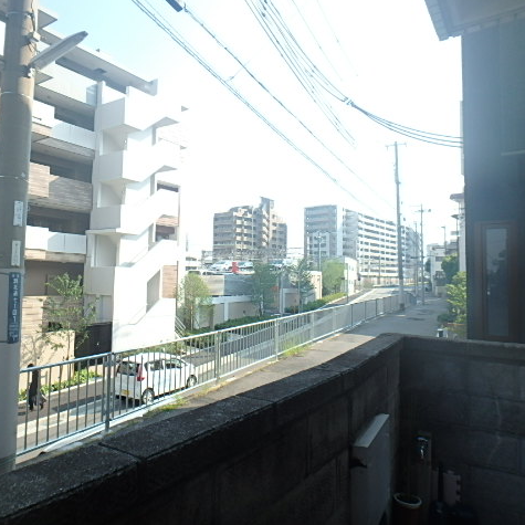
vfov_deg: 62.9
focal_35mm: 25
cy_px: 262
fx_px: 429
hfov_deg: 62.8
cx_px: 234
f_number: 3.5
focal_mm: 3.7
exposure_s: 1/400
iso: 125
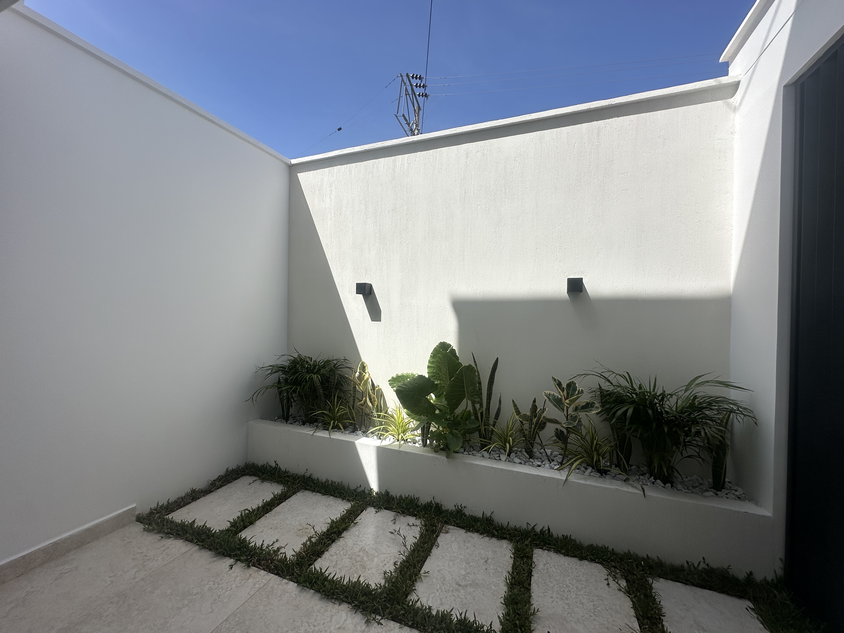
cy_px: 316
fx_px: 341
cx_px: 422
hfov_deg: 102.1
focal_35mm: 14
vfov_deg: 85.7
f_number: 2.2
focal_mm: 2.22
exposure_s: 1/2398
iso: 50
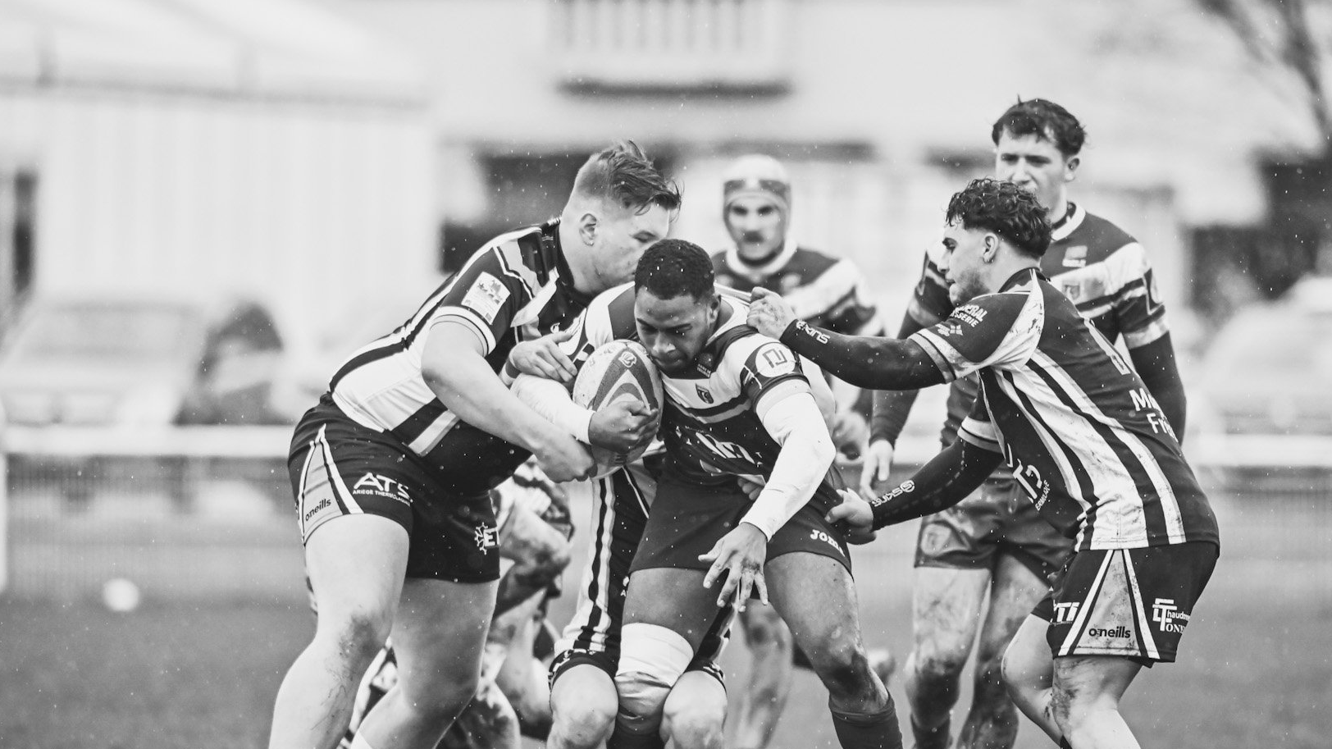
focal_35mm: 490
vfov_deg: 2.5
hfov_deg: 4.4
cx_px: 687
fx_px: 17304
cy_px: 433
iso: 1100
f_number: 4
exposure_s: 1/1600
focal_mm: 380
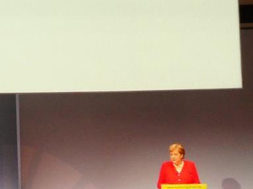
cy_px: 71
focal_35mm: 226
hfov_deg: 8.6
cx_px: -86
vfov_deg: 6.6
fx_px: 1650
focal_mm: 15
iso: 400
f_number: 4.8
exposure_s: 1/80
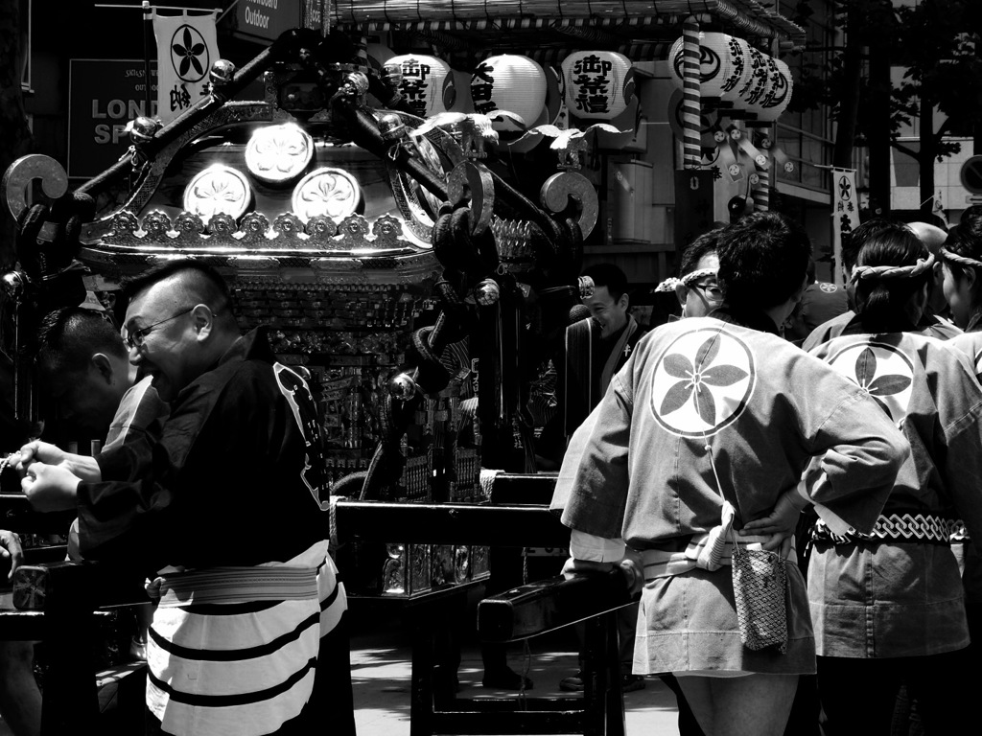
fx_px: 3943
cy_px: 368
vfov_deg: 10.7
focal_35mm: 139
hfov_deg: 14.2
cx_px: 491
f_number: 6
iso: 125
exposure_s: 1/250
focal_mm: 24.7
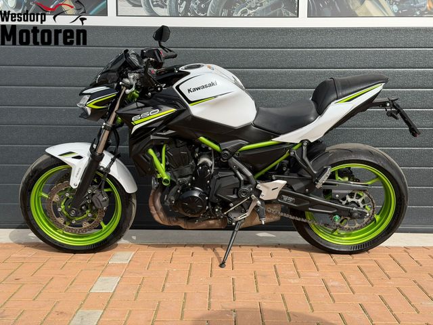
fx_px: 600
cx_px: 216
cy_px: 162
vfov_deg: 30.3
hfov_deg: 39.7
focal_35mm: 48
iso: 64
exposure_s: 1/2342
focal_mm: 6.76
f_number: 1.78
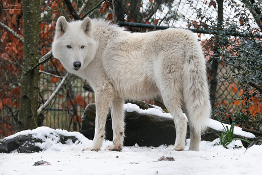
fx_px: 1995
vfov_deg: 5.0
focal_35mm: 274
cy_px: 88
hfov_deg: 7.5
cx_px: 131
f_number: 4.5
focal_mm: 100.6
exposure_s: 1/100
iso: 400
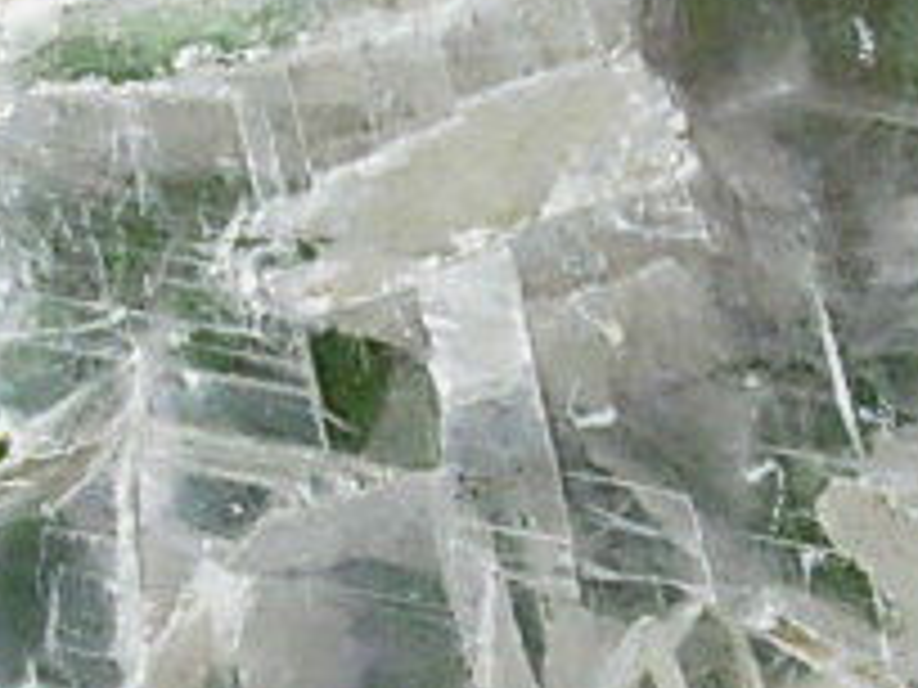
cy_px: 540
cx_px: 626
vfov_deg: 7.8
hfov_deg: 10.3
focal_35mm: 191
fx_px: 5065
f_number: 2.9
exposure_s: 1/627
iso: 50
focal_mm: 6.3
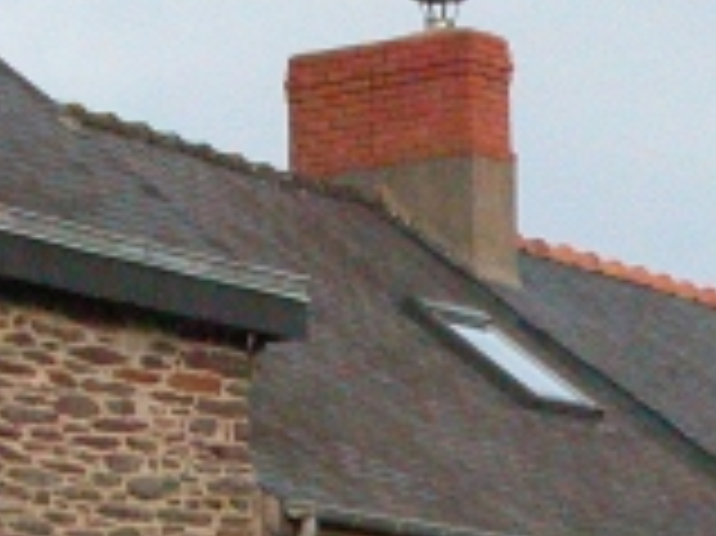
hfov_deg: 7.4
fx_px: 5498
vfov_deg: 5.5
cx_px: 820
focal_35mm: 266
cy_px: 779
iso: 800
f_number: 8
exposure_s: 1/812
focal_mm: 15.7
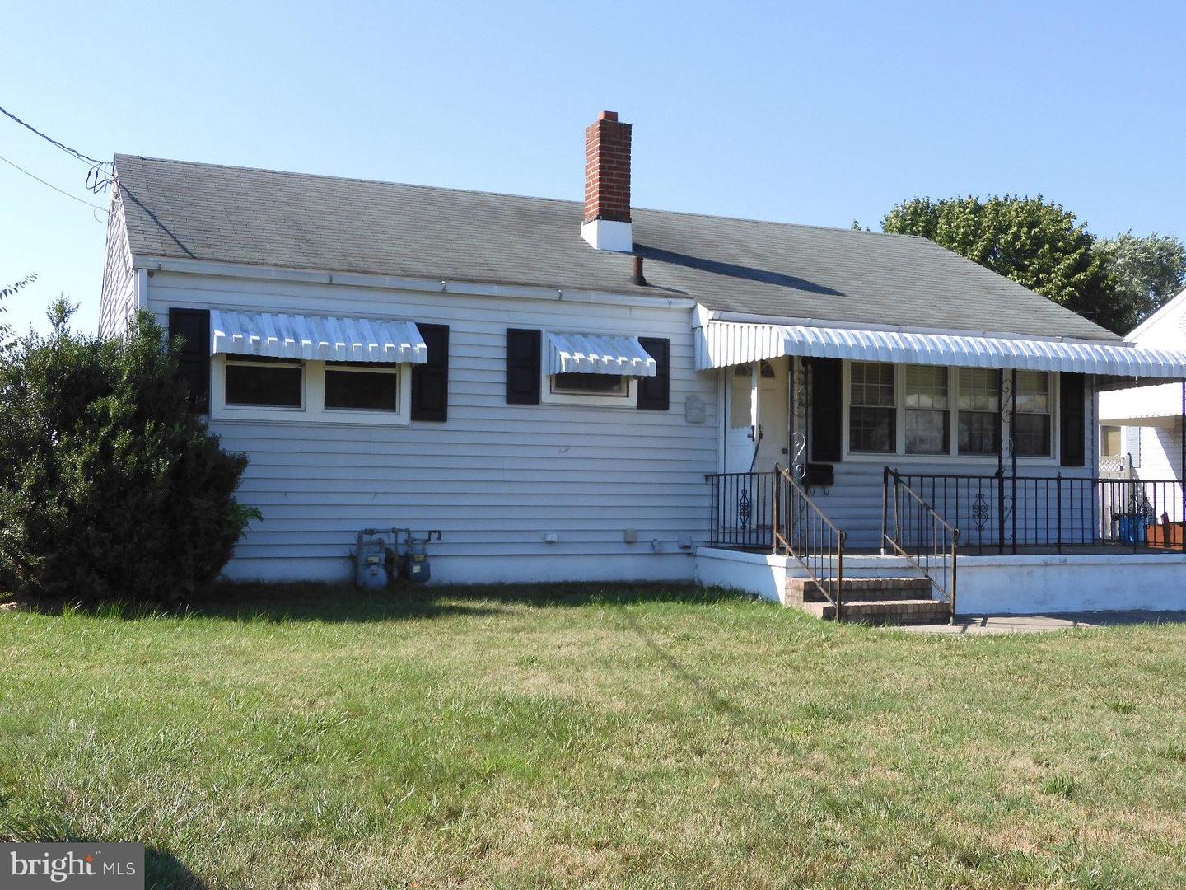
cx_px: 593
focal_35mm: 38
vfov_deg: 37.7
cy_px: 445
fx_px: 1302
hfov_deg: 49.0
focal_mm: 6.8
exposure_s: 1/500
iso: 100
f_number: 4
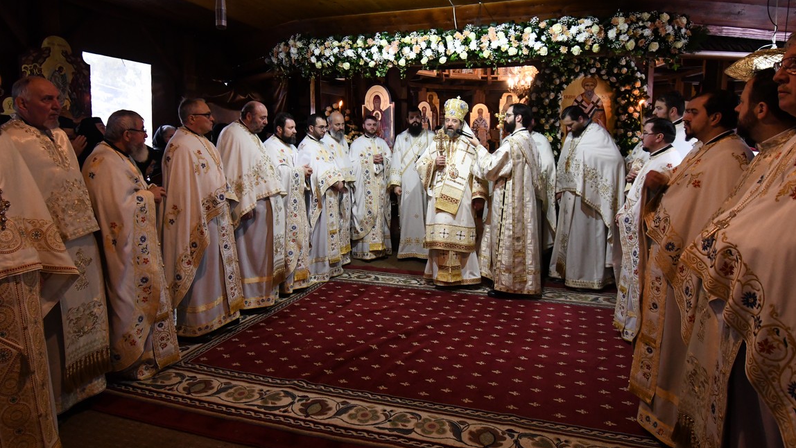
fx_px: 486
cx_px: 404
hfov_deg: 78.7
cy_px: 187
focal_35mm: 23
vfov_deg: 49.3
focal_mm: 14
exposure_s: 1/80
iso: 4000
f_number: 5
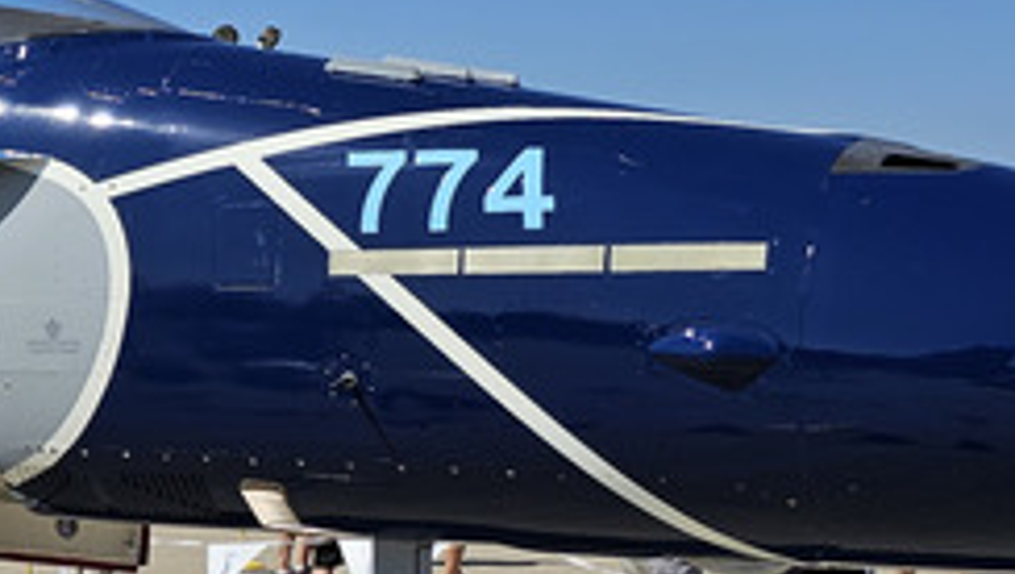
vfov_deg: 14.8
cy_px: 391
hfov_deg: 22.5
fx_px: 2210
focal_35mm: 82
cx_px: -379
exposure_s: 1/1785
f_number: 1.7
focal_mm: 6.3
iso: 12
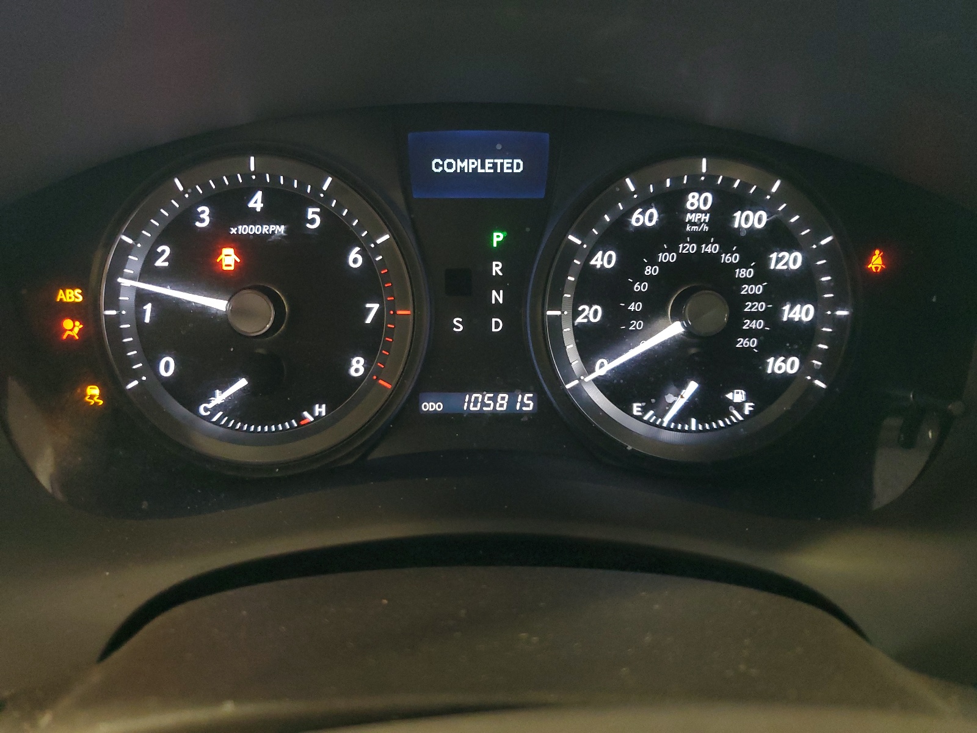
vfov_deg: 53.1
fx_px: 734
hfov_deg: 67.3
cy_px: 366
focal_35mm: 26
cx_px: 488
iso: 287
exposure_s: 1/60.2
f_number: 1.5
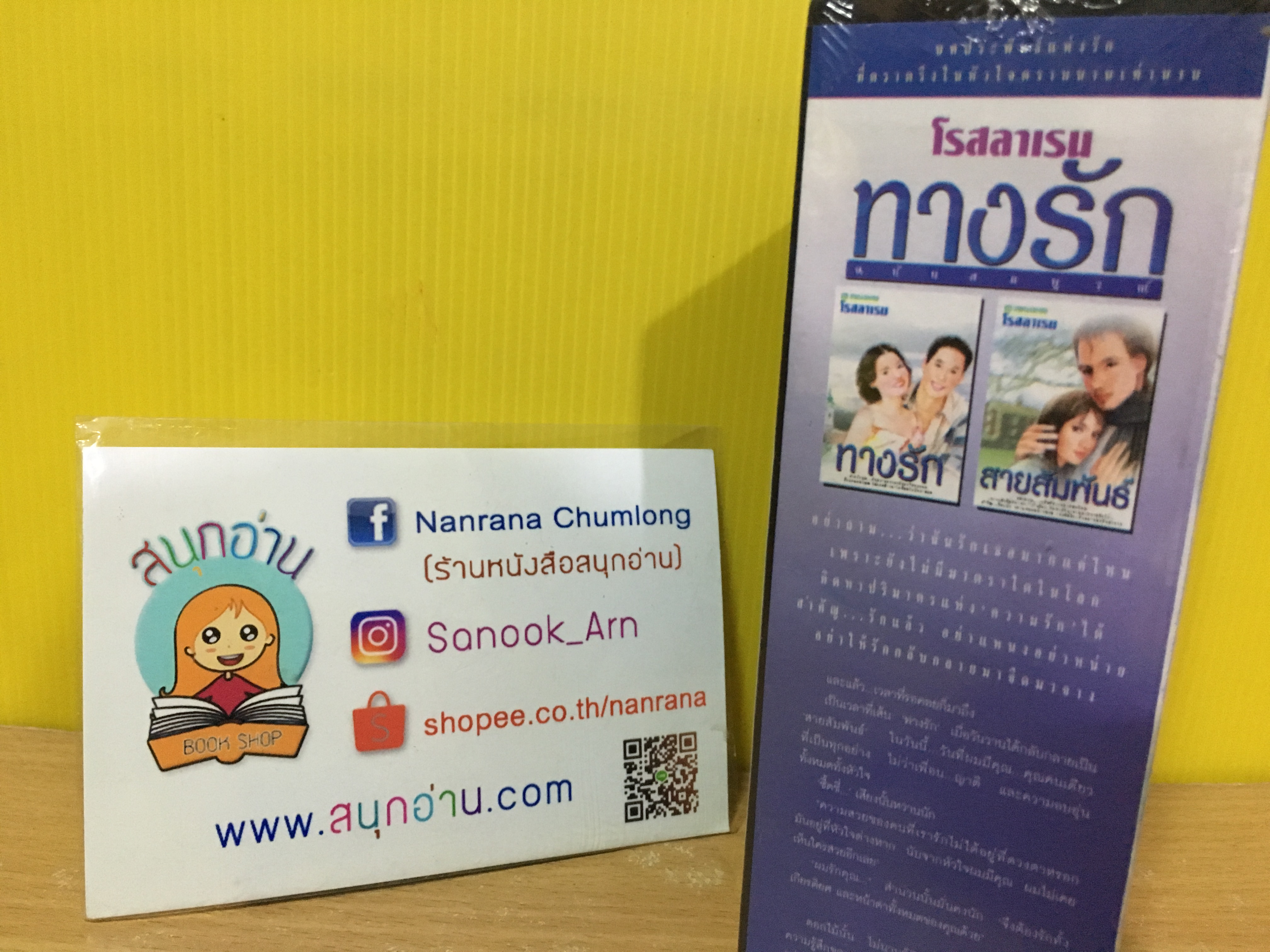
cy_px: 476
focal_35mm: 29
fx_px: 1064
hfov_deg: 61.7
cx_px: 635
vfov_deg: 48.2
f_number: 2.2
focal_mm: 4.15
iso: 250
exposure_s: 1/17
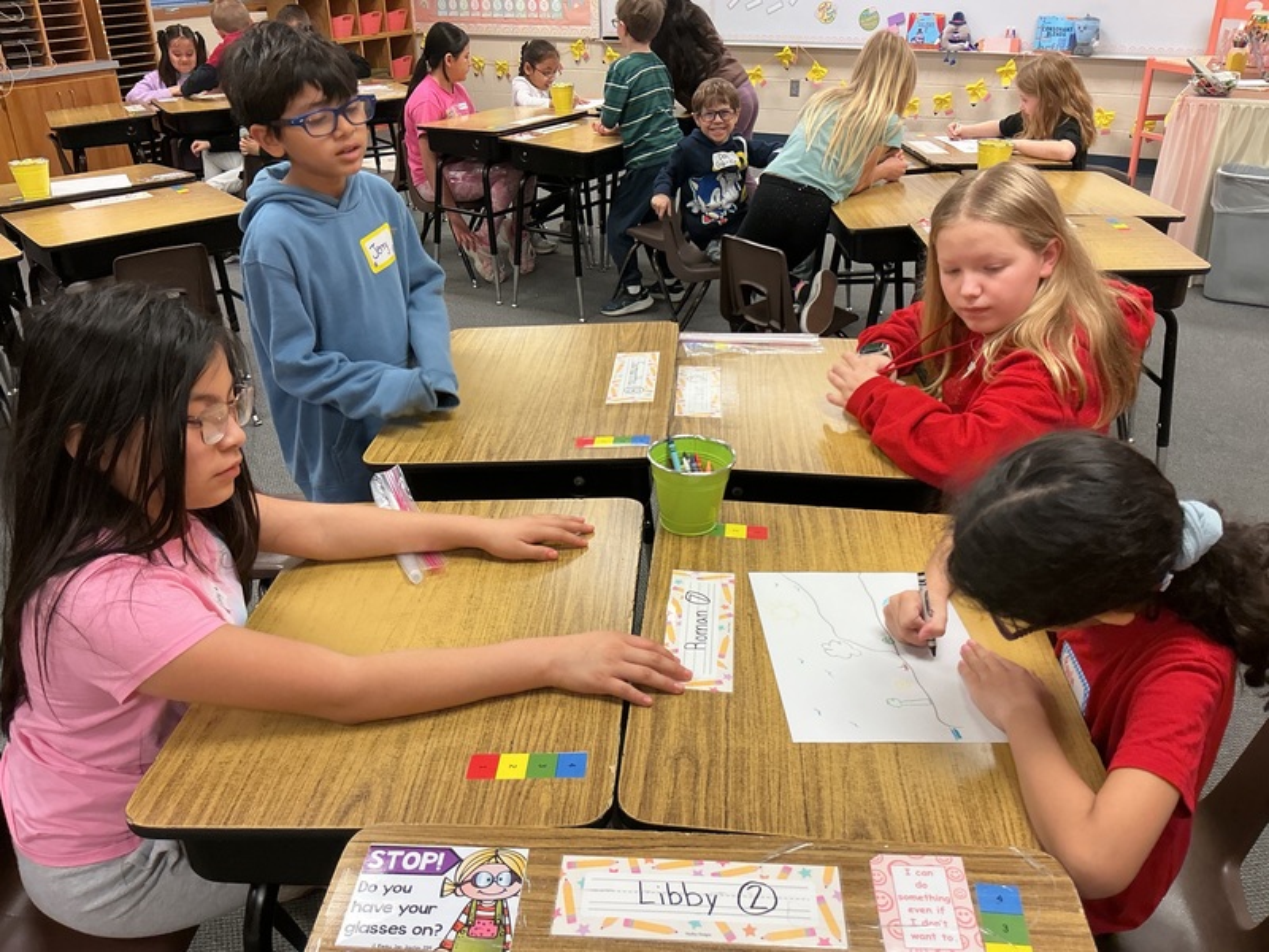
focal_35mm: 29
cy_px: 476
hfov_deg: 61.7
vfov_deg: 48.2
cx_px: 634
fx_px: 1063
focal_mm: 3
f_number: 1.8
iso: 64
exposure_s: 1/60
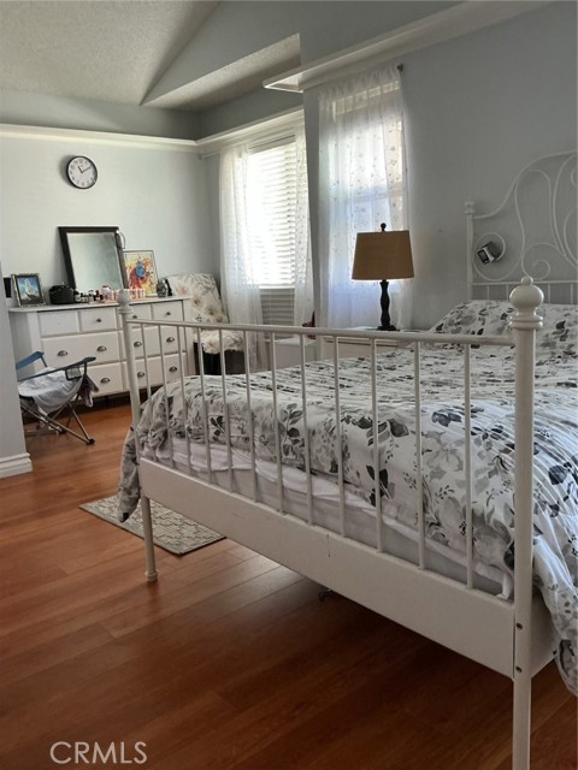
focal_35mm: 29
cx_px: 289
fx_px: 646
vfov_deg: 61.7
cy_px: 385
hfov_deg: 48.2
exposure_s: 1/40
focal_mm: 3
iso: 200
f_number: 1.8
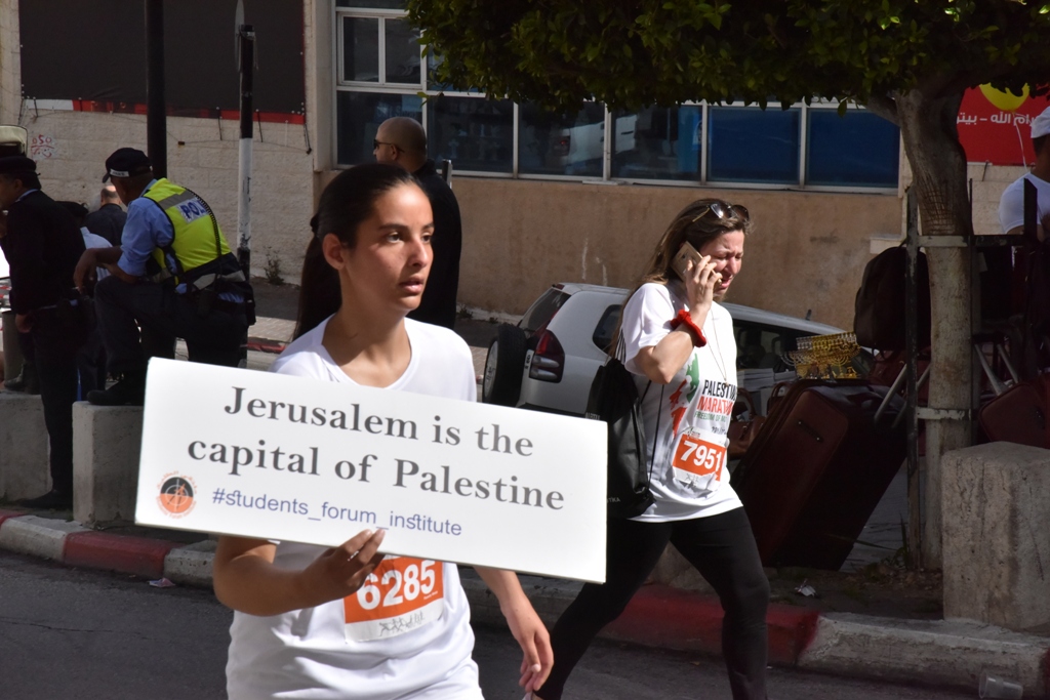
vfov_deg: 11.4
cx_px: 525
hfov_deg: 17.1
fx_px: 3500
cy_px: 350
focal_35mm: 120
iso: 2500
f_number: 20
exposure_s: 1/1600
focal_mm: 120
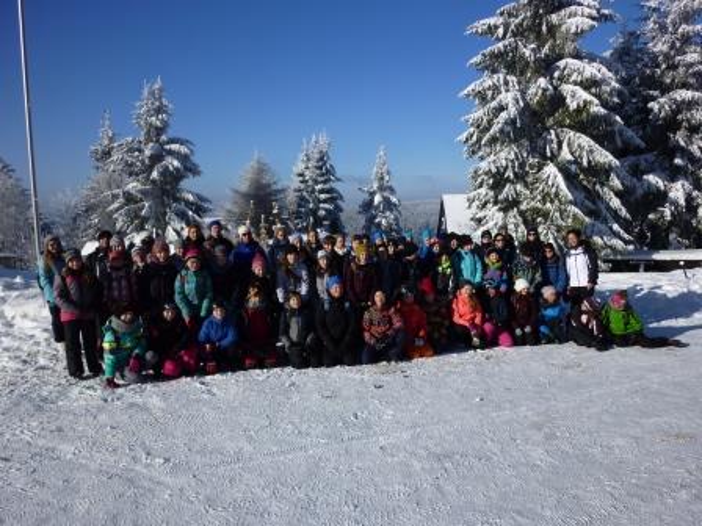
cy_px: 263
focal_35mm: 25
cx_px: 351
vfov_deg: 54.9
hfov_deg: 69.4
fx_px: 507
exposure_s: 1/1300
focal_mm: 4.5
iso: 80
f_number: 3.3
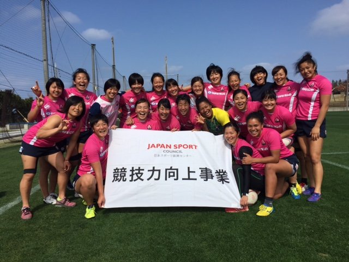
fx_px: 292
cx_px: 174
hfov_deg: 61.7
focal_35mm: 29
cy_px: 131
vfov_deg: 48.2
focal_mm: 4.15
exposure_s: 1/3597
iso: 32
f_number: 2.2
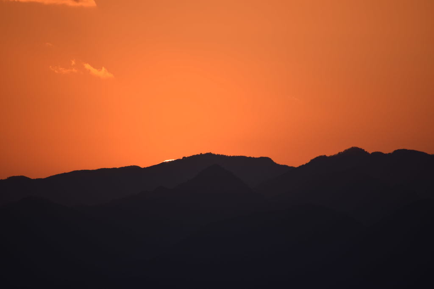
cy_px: 144
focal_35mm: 450
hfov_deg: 4.6
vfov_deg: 3.1
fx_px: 5423
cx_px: 217
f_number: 5.6
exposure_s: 1/500
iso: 125
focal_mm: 300
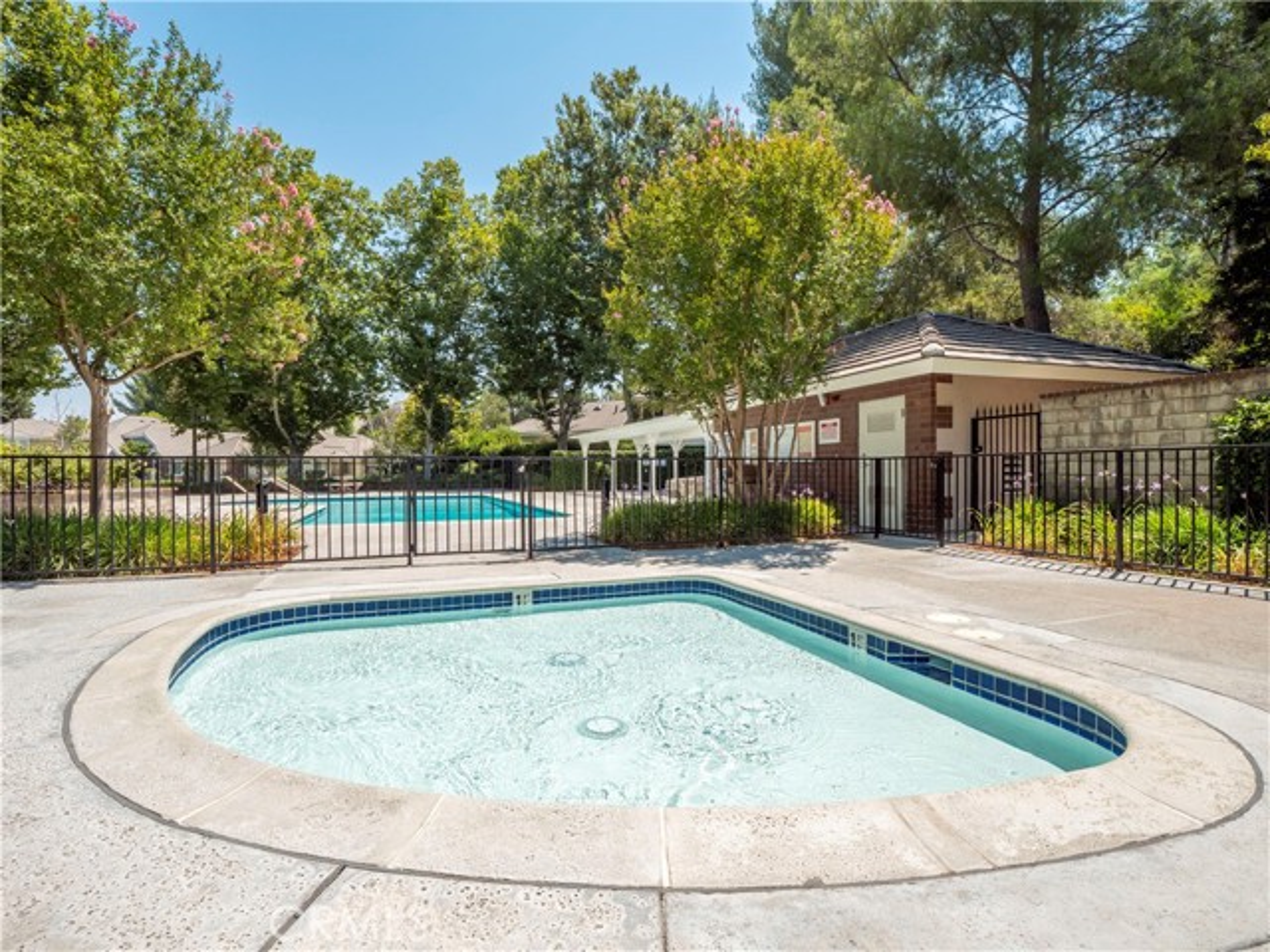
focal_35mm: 16
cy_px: 476
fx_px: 587
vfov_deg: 78.1
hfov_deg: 94.5
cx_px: 635
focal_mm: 8
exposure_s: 1/1.67
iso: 200
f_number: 8
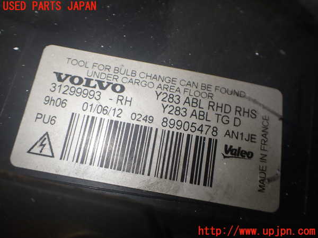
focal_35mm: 30
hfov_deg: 60.0
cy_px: 119
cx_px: 159
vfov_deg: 46.8
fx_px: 276
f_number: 2.3
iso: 125
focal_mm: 5.4
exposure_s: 1/125
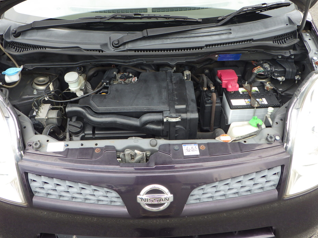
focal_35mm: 31
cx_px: 153
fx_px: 285
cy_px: 109
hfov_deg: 58.3
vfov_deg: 45.4
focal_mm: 5
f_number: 3.5
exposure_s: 1/100
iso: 125
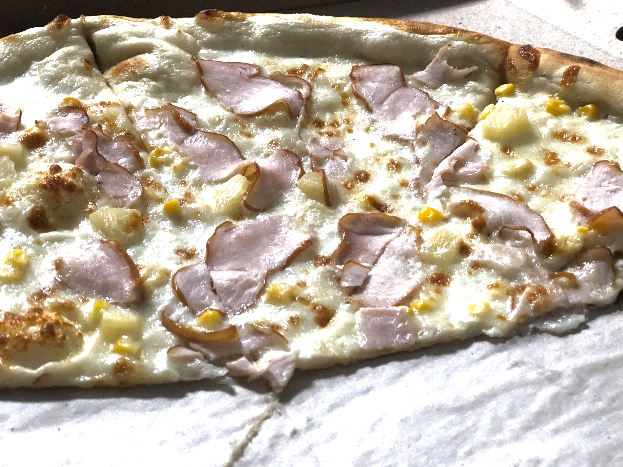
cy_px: 234
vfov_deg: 25.7
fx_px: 1026
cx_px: 312
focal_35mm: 57
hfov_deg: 33.8
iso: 160
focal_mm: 6.6
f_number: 2.8
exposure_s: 1/30
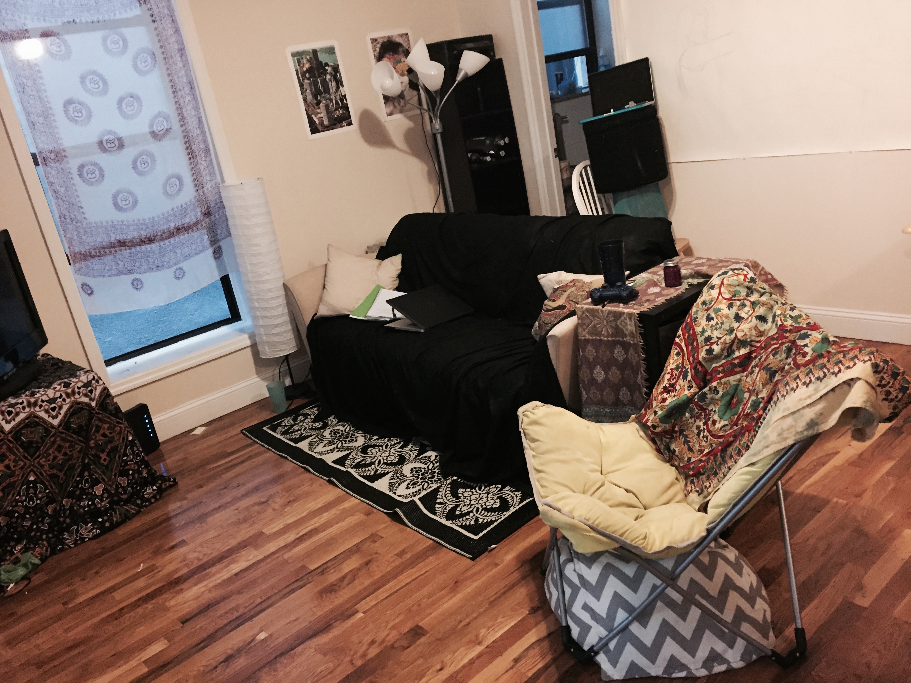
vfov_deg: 48.2
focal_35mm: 29
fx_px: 763
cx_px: 456
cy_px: 342
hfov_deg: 61.7
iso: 400
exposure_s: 1/15
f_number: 2.2
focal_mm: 4.15
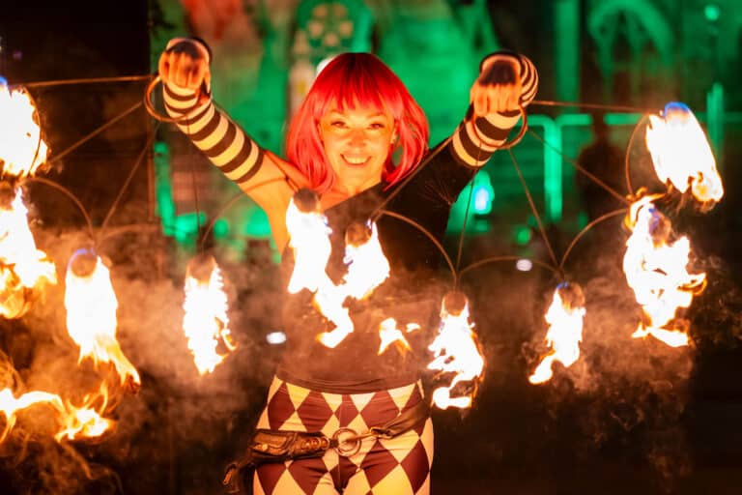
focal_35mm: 50
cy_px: 248
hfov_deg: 39.6
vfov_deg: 27.0
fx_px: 1030
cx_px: 371
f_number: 1.8
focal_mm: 50
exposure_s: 1/400
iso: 3200
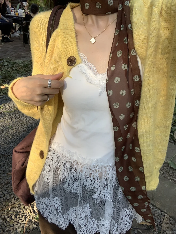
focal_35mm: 32
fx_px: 217
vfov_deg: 56.8
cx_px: 88
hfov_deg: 44.2
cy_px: 117
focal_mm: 2.87
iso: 16
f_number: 2.2
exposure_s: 1/199
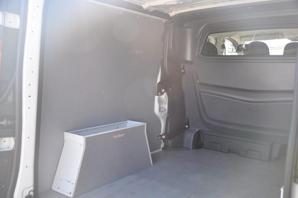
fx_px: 298
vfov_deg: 36.8
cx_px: 149
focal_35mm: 36
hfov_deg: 53.2
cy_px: 99
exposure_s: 1/80
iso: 400
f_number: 4.5
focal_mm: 24
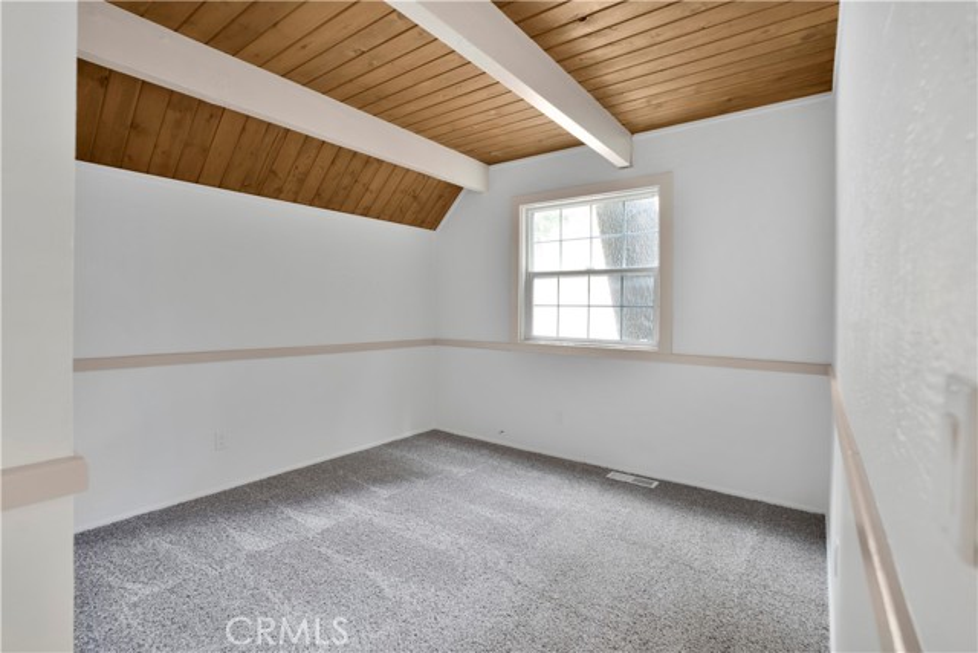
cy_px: 326
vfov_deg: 73.8
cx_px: 489
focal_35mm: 16
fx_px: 435
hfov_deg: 96.7
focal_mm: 16
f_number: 5.6
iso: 1600
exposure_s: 4
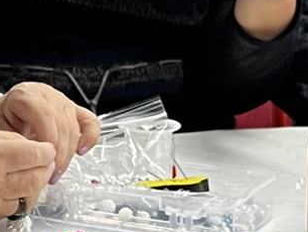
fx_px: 1549
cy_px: -13
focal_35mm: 174
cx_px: 87
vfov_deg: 8.5
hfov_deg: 11.3
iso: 125
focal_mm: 5.7
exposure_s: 1/60
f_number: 1.5
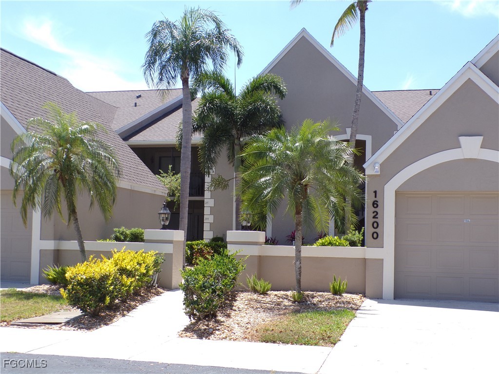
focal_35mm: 42
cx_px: 250
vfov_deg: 34.3
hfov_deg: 44.8
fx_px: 605
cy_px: 187
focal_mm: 7.6
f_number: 4.9
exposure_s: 1/300
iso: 80
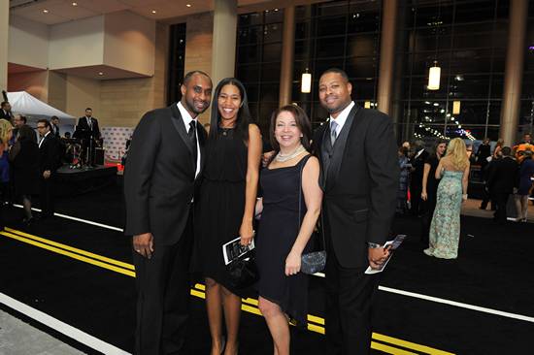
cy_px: 178
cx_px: 267
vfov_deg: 47.9
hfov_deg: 67.4
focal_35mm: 27
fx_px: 400
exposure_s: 1/125
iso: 1250
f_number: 5.6
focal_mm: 27
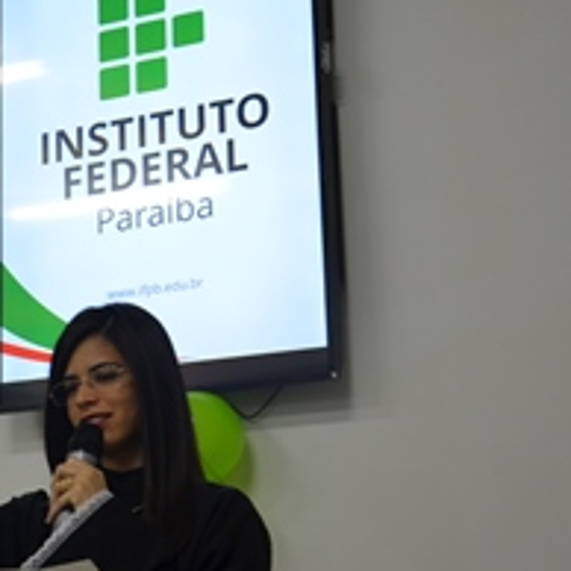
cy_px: 287
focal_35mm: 94
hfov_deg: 18.1
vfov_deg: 18.5
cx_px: 29
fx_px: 1754
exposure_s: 1/40
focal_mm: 32
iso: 400
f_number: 5
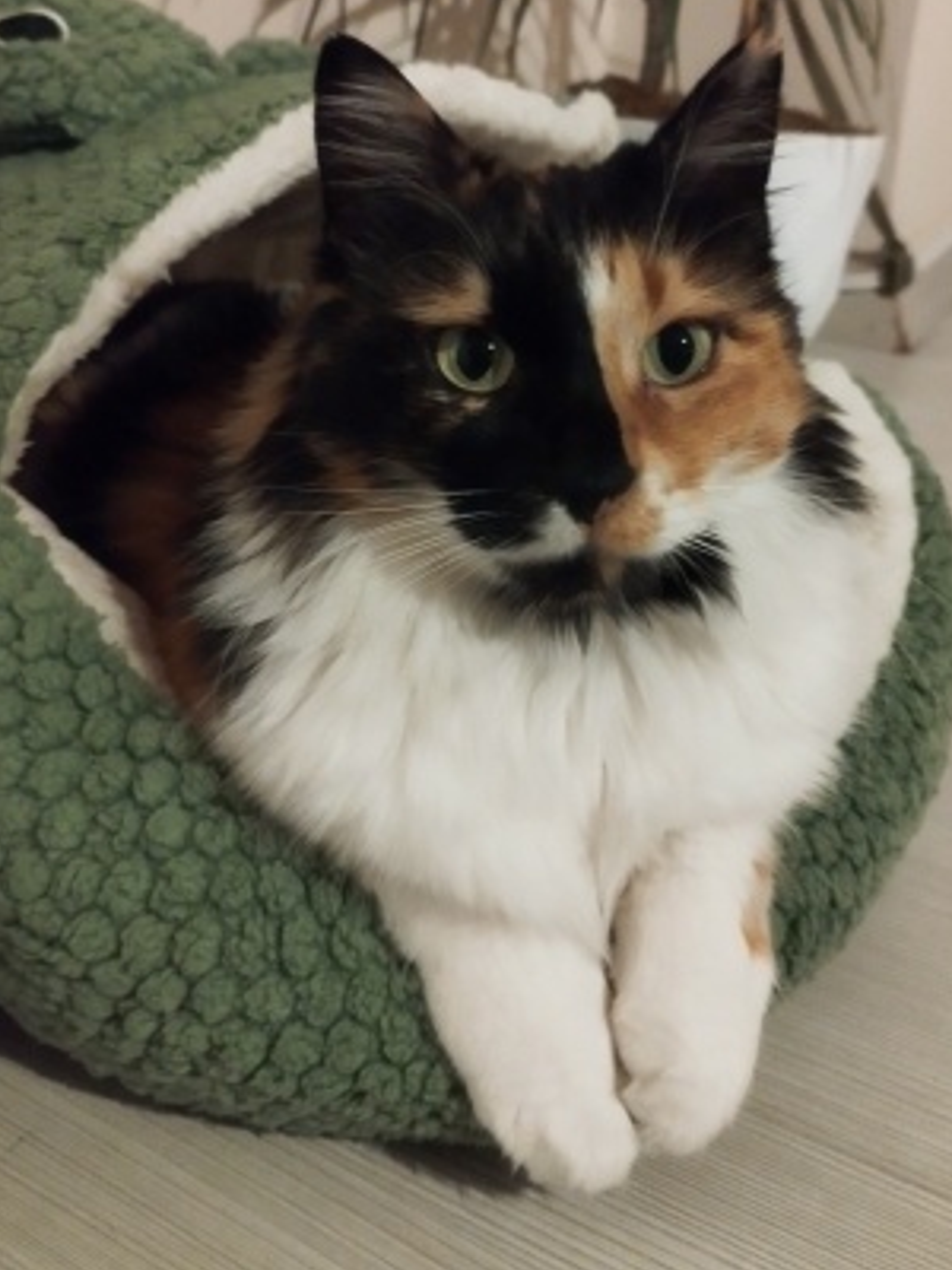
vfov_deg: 50.7
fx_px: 1320
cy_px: 451
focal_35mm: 36
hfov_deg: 39.6
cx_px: 530
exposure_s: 1/20
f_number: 1.89
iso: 3200
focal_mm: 5.89
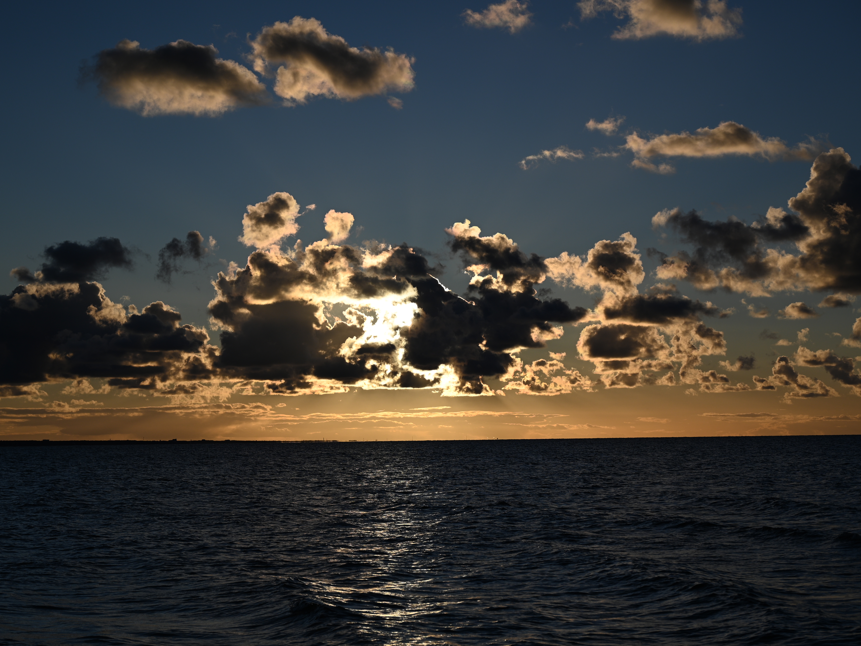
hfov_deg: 29.0
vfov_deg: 21.9
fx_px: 1666
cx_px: 405
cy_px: 309
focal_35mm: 67
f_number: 4
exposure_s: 1/6400
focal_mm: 57
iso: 100
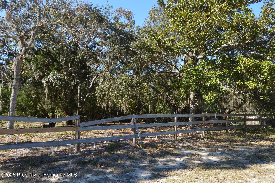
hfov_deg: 67.4
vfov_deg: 47.8
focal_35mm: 27
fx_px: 206
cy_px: 92
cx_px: 138
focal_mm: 18
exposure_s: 1/125
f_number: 5.6
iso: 100
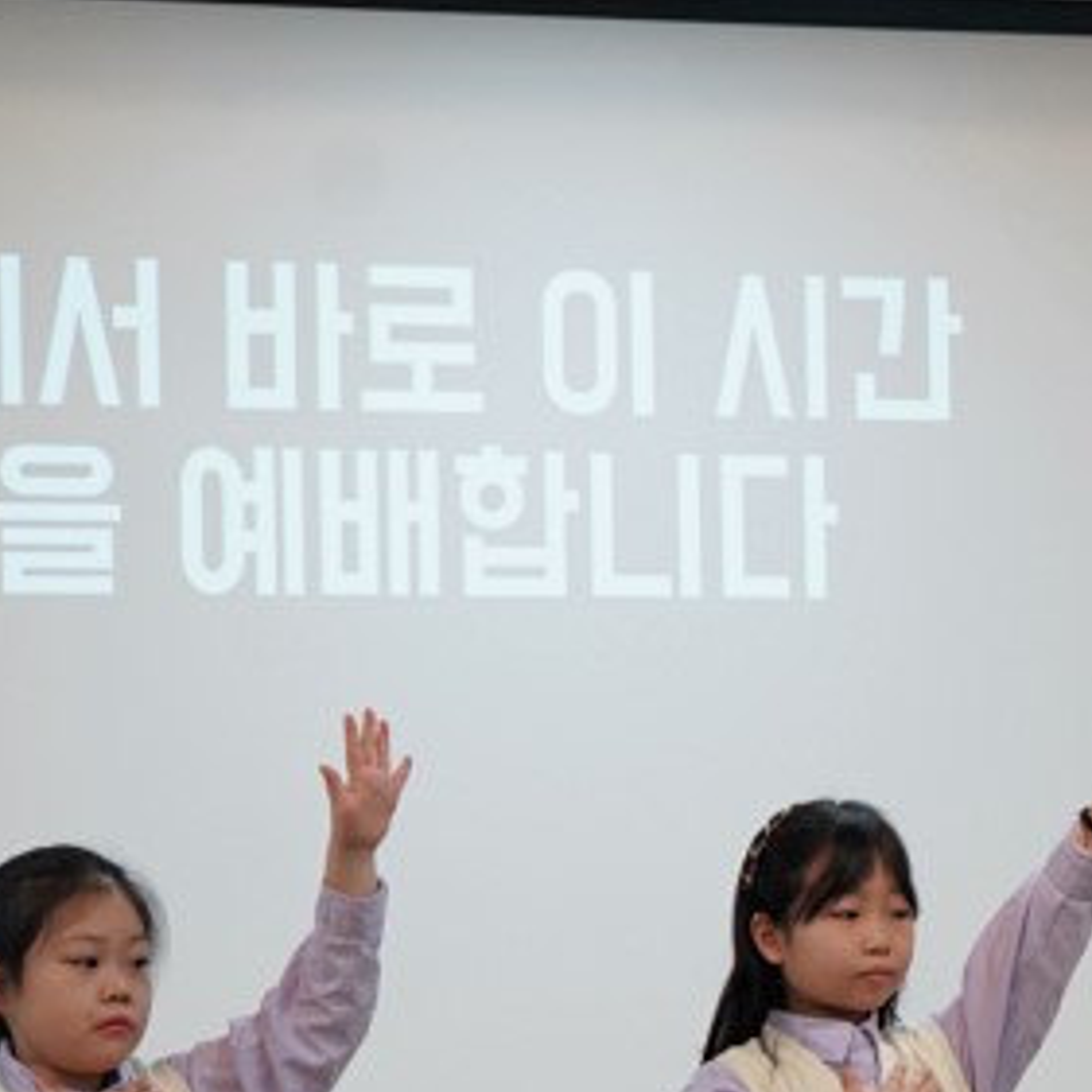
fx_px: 9922
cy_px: 1034
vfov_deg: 6.3
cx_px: 1348
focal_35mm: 278
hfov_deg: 6.3
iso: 800
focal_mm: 102
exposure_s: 1/160
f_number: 4
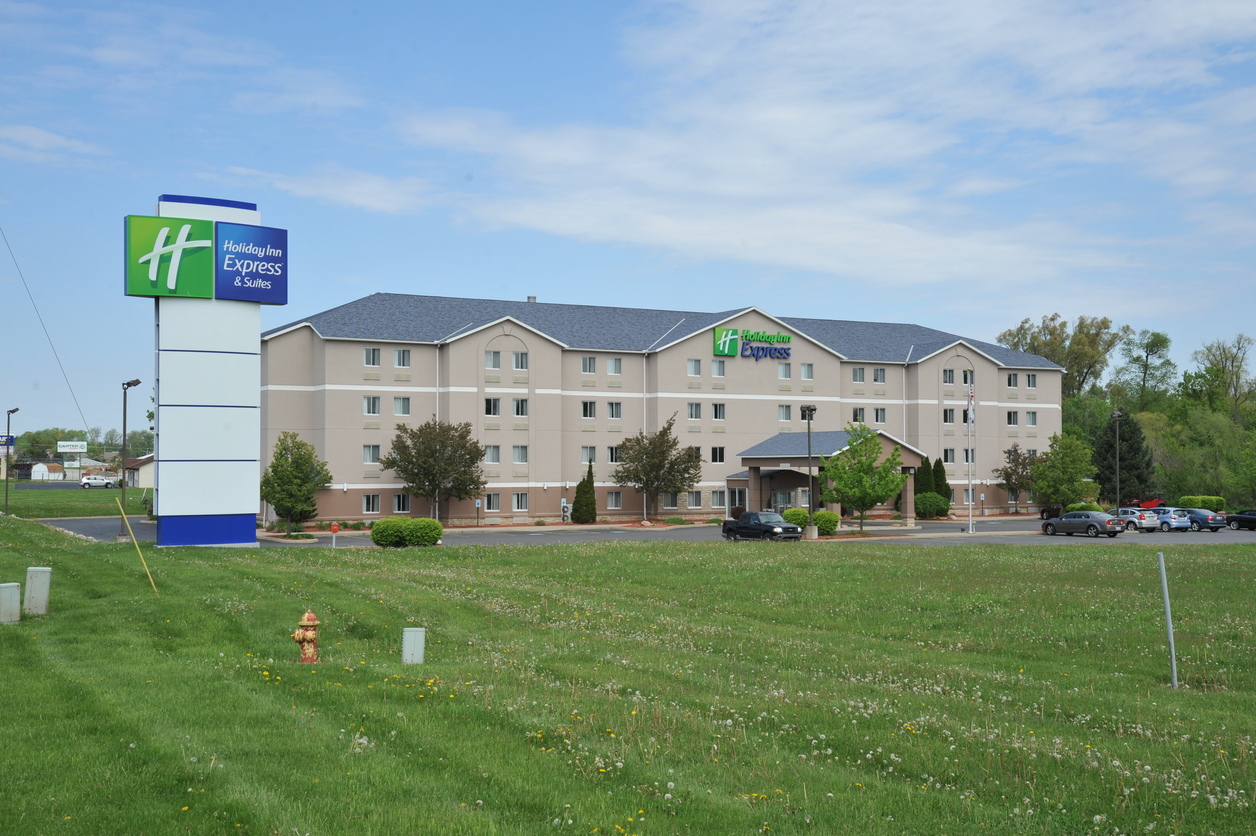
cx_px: 628
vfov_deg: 30.5
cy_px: 418
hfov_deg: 44.5
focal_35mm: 44
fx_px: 1534
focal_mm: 44
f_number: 11
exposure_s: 1/500
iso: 400
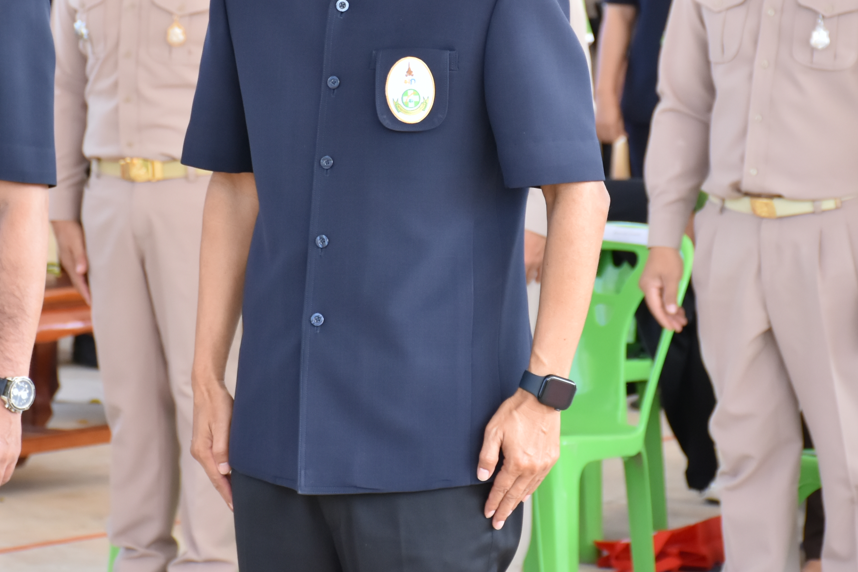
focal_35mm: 202
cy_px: 64
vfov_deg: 6.8
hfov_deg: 10.2
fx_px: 4814
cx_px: 381
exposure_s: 1/250
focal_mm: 70
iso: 450
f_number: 5
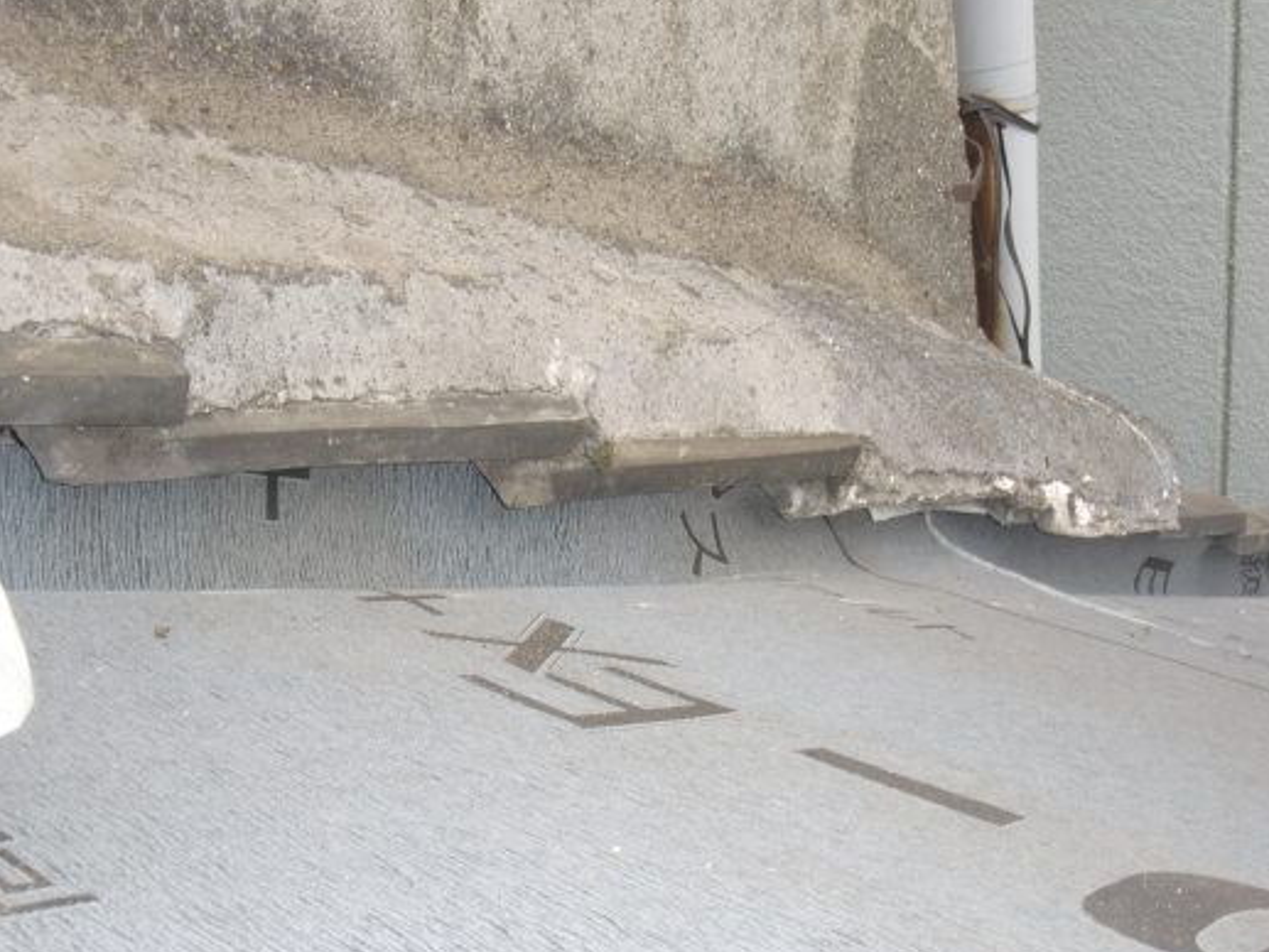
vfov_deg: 30.8
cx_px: 702
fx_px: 1723
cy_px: 574
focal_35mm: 47
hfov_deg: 40.4
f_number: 3.9
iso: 64
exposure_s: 1/100
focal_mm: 6.66
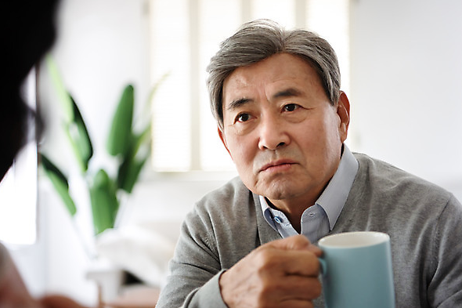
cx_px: 232
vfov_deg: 20.6
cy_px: 155
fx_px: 847
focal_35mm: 66
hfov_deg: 30.5
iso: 640
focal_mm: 65
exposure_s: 1/320
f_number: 2.8
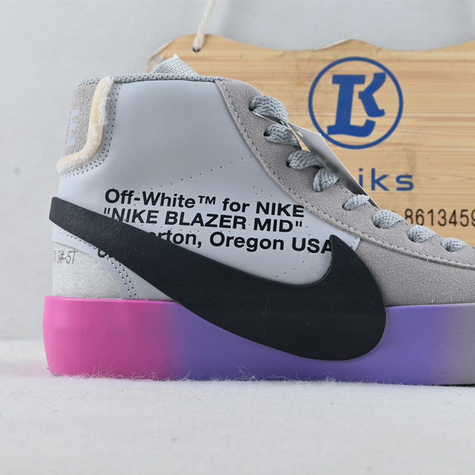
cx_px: 337
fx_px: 864
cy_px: 238
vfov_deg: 30.7
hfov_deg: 30.4
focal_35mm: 56
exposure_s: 1/15
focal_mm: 29
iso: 100
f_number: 10
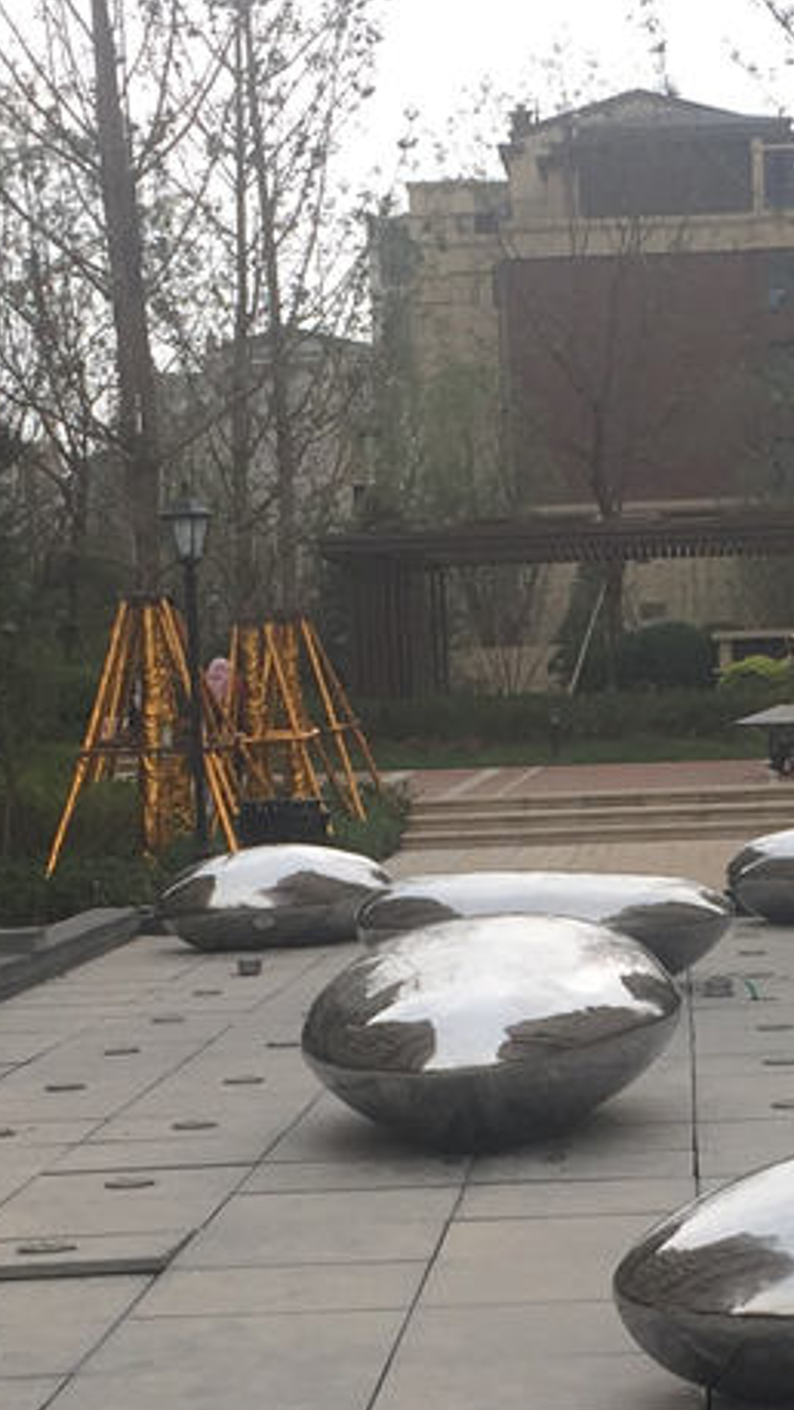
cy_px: 1090
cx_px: 654
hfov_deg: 13.1
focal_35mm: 92
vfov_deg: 22.9
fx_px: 3440
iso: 40
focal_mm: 4.15
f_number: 2.2
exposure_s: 1/100
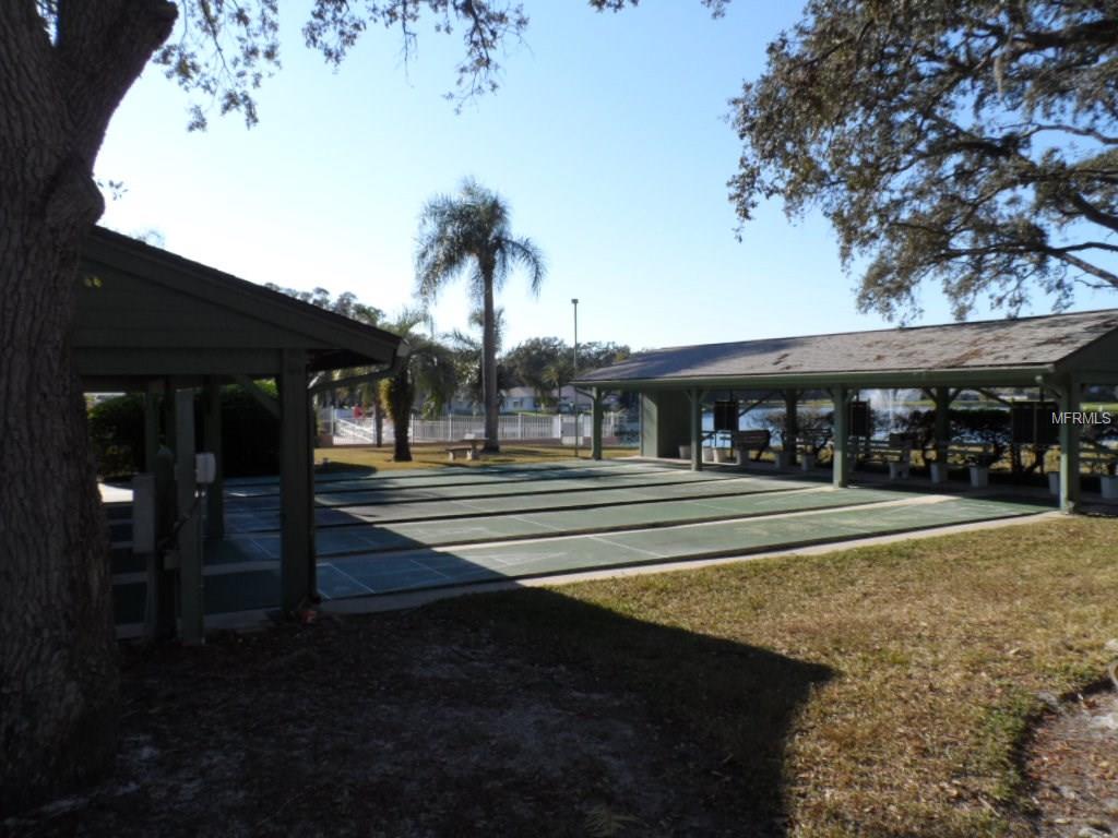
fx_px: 775
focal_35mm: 24
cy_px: 419
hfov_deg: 71.6
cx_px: 559
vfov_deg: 56.8
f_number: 4.5
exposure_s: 1/750
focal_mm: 4
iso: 120
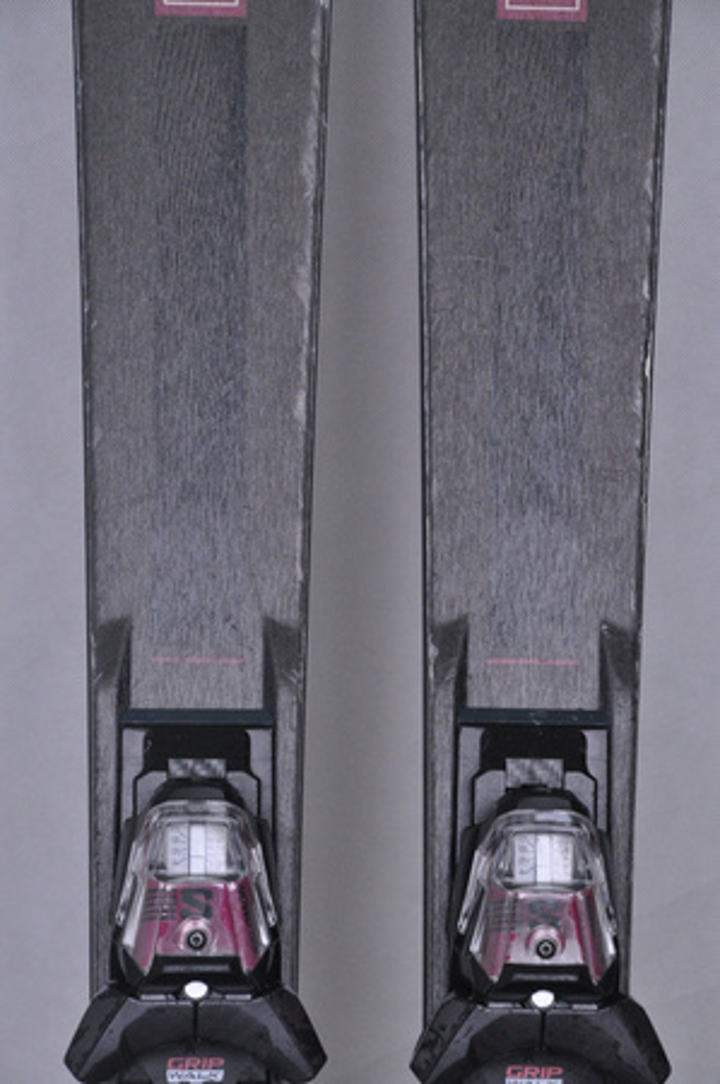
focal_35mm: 158
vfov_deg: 13.1
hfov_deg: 8.7
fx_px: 4736
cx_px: 360
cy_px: 542
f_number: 9.5
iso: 3200
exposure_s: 1/125
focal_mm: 105
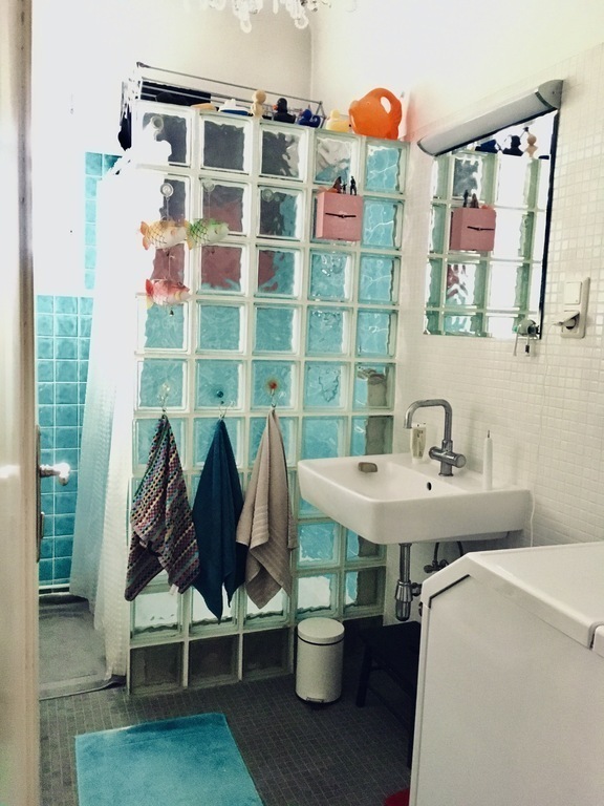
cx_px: 302
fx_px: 675
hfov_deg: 48.2
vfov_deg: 61.7
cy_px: 403
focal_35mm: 29
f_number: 2.2
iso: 1000
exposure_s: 1/17
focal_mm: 4.15
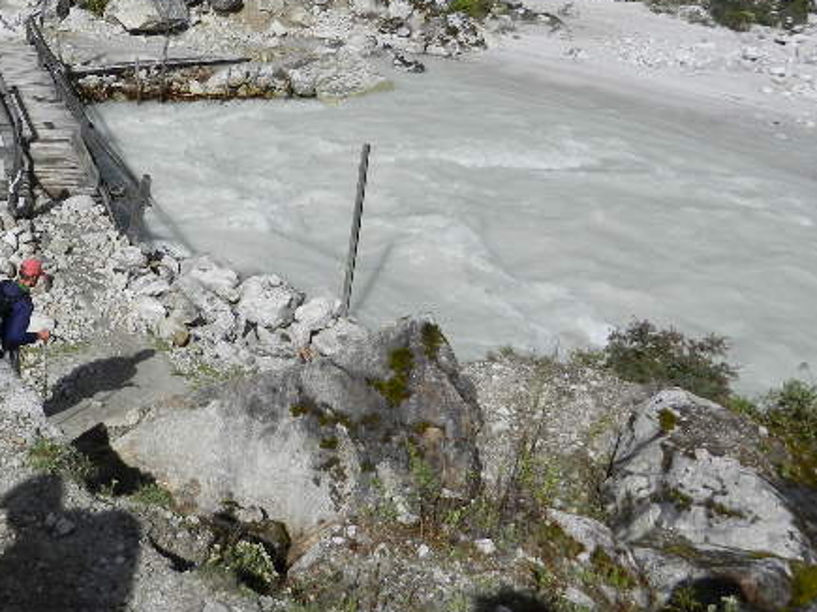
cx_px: 79
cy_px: 99
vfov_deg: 30.5
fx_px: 1085
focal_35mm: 46
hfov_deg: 38.4
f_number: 7
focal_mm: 4.5
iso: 160
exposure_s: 1/800
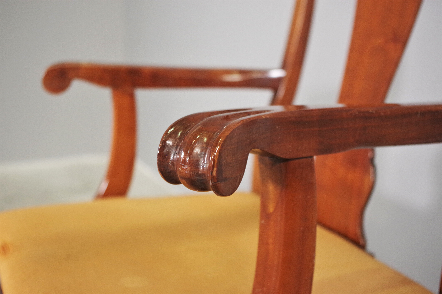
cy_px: 147
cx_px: 221
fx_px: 602
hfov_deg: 40.3
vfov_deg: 27.5
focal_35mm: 49
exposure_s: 1/60
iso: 800
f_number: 4
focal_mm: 32.5
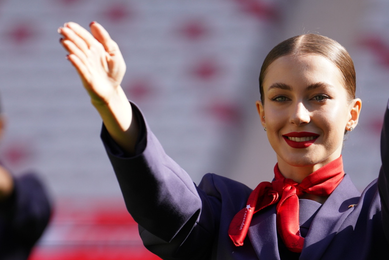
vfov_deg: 3.8
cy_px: 234
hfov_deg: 5.6
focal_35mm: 366
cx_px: 168
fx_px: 3957
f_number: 2.8
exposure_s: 1/3200
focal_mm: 200
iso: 500
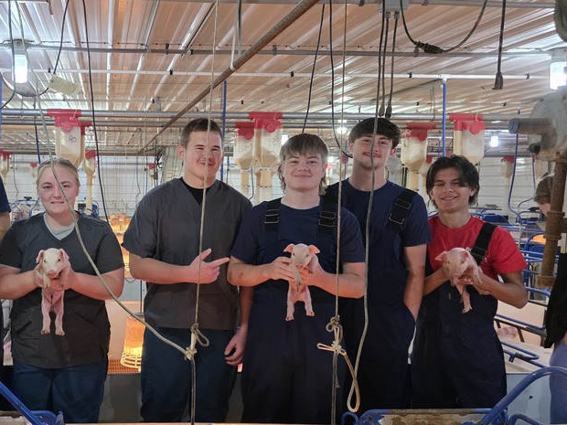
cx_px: 127
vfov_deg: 37.7
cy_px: 240
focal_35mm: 38
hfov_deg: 46.8
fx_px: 622
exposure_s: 1/120
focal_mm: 6.3
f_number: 1.7
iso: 800
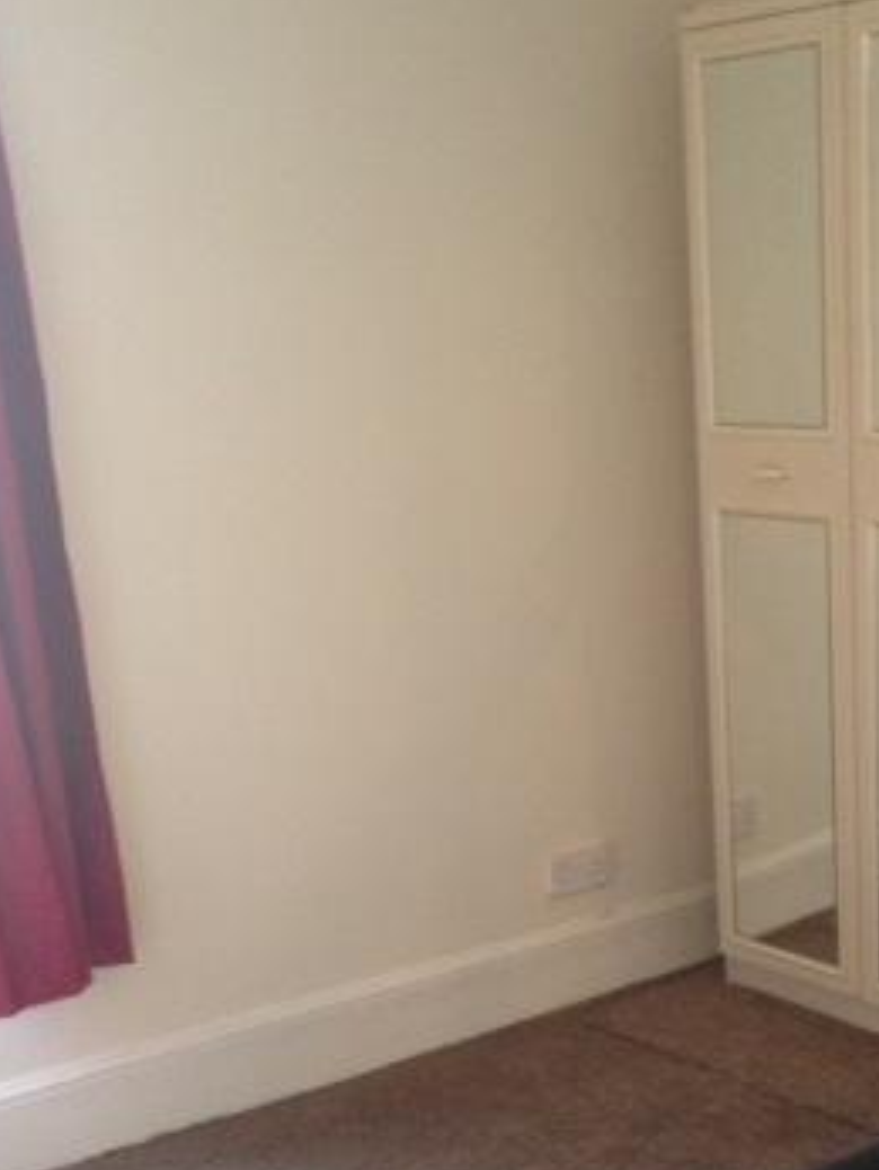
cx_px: 470
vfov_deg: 31.1
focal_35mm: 61
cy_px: 893
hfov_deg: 24.1
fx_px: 2063
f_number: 2.4
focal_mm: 4.12
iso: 200
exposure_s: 1/20
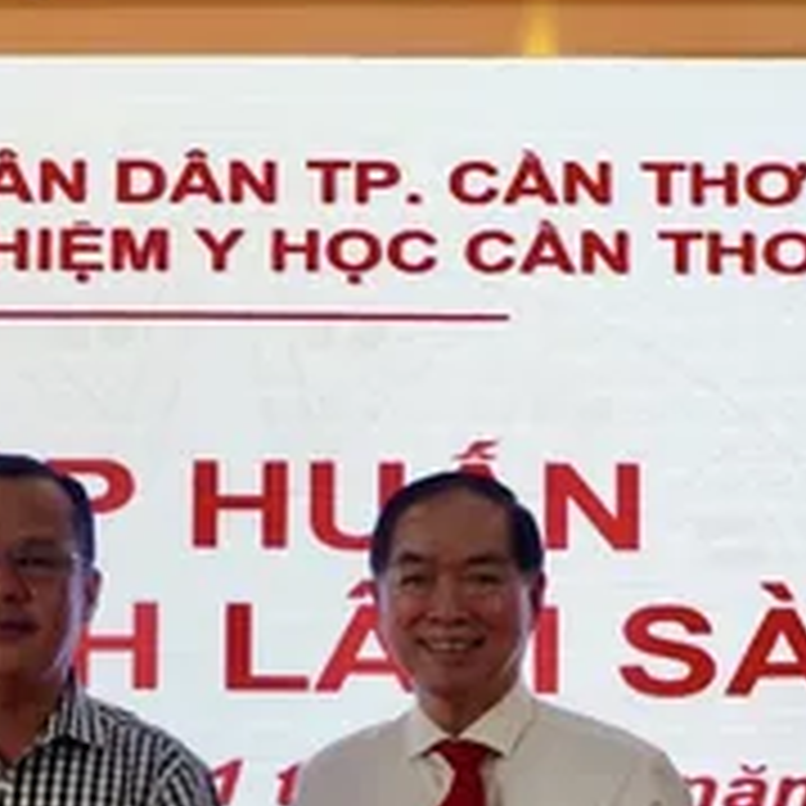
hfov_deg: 16.5
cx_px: 194
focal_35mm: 105
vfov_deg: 16.4
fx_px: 2772
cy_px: 624
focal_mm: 29
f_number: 4.5
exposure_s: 1/100
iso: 500
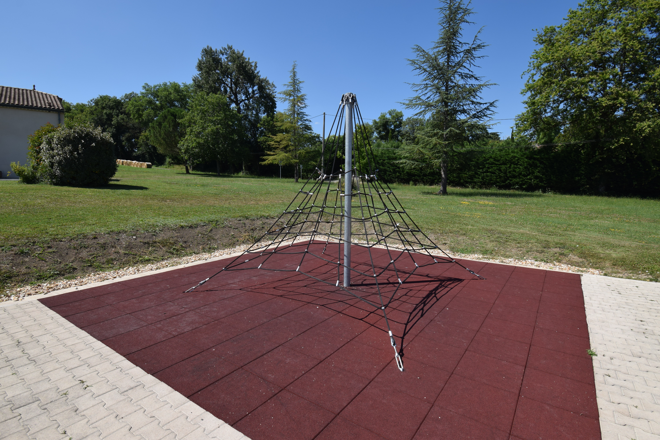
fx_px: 330
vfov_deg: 67.4
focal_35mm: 18
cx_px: 330
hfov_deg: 90.0
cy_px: 220
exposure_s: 1/400
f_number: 10
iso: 200
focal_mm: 12
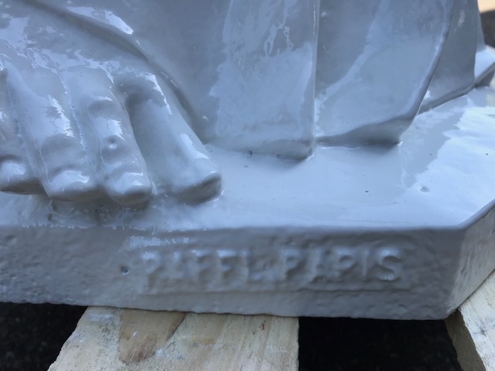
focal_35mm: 28
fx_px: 400
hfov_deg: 63.4
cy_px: 186
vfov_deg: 49.7
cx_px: 248
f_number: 1.8
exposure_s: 1/651
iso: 20
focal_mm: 3.99
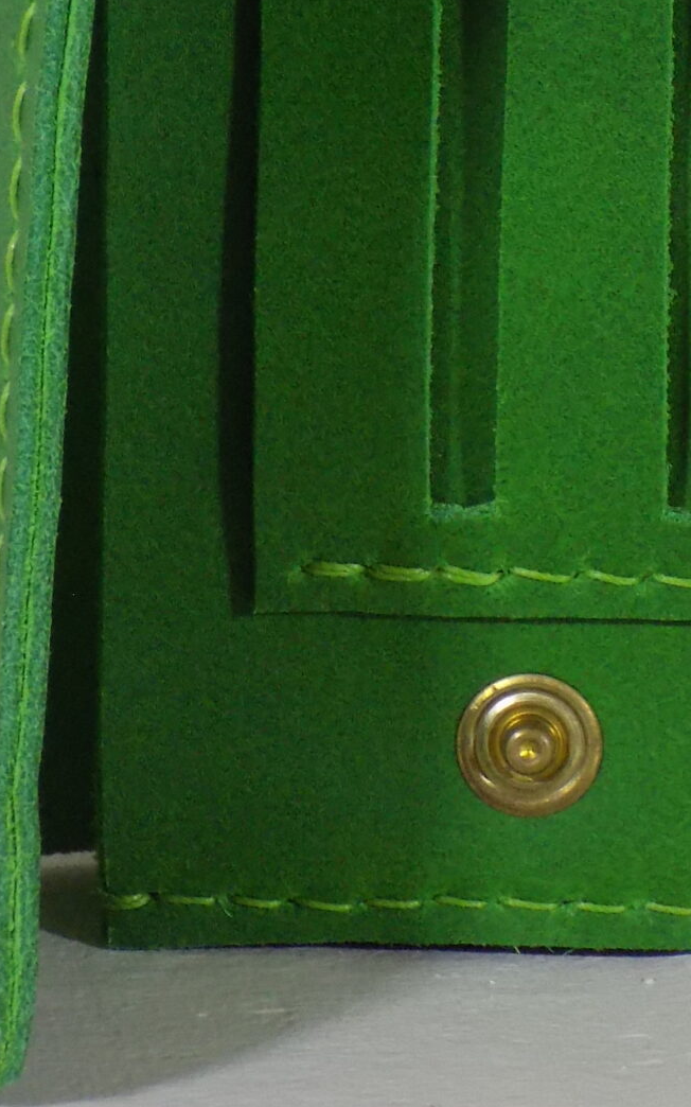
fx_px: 5487
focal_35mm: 182
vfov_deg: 11.5
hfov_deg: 7.2
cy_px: 141
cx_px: 606
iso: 280
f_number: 4.2
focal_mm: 12.5
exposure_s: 1/30
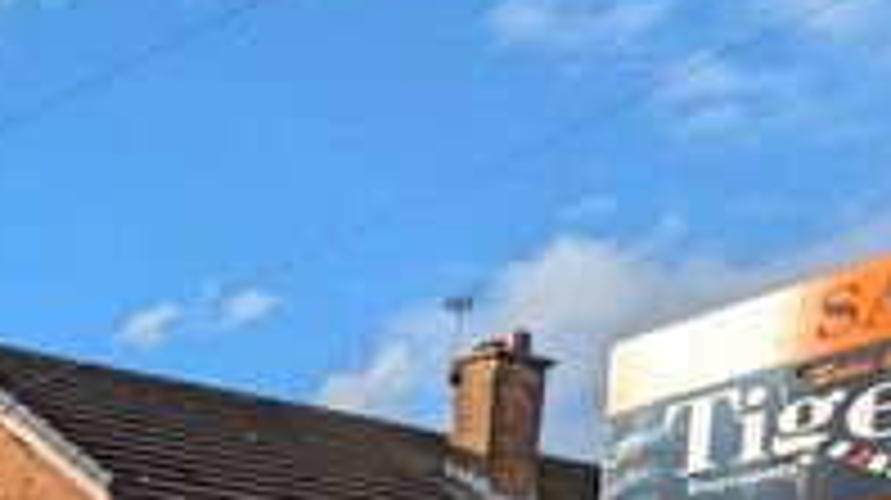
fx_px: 1275
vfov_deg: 17.8
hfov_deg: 27.9
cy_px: 903
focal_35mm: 54
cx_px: -400
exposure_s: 1/2137
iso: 48
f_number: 2.2
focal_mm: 1.83
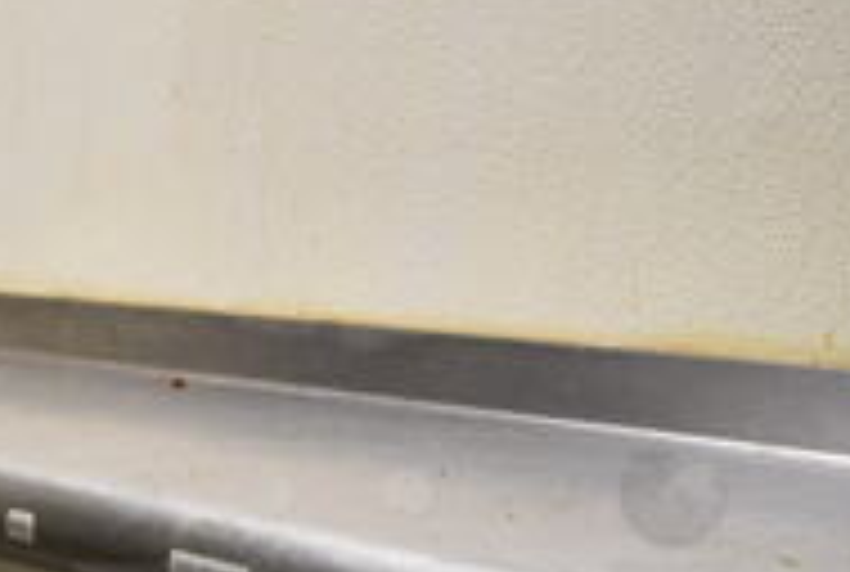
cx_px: 409
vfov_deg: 15.3
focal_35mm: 87
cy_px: 676
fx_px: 2059
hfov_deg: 23.3
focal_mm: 18
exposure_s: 1/125
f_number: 3.5
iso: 800
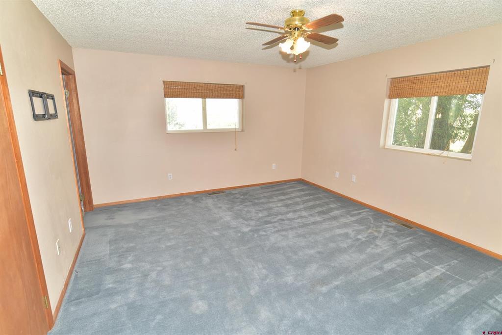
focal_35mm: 18
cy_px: 168
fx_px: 251
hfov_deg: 90.0
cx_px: 251
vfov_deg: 67.4
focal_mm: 18
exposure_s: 1/60
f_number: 5.6
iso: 400
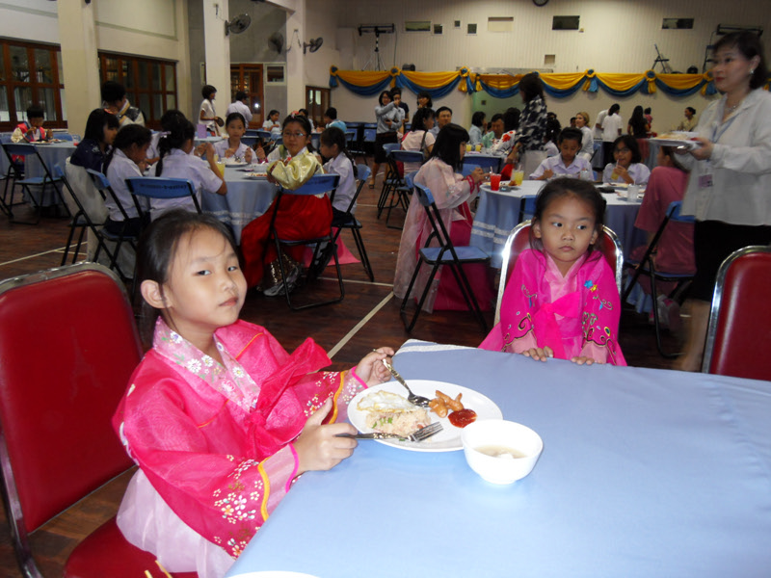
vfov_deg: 49.7
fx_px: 624
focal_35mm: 28
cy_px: 289
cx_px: 386
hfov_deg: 63.4
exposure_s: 1/45
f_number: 2.8
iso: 200
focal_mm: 6
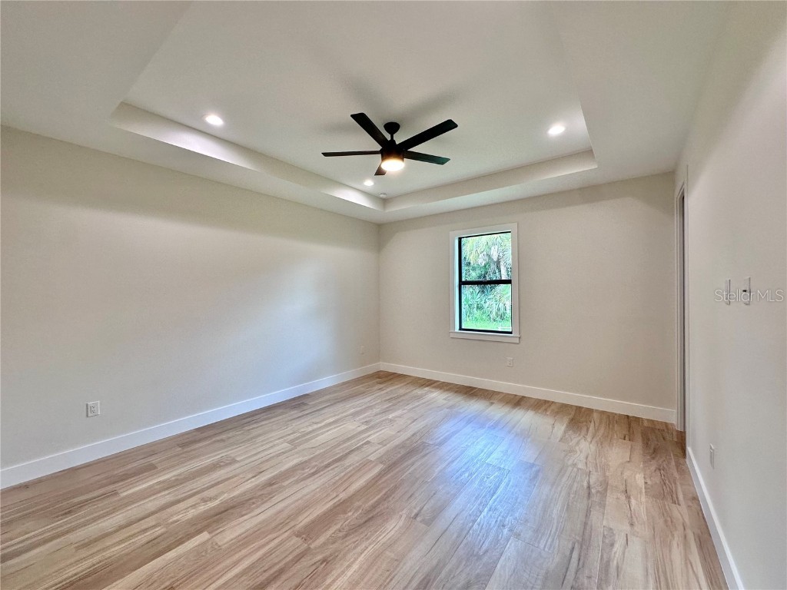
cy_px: 295
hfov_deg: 102.1
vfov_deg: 85.7
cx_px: 394
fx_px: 318
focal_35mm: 14
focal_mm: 2.22
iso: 160
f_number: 2.2
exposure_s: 1/120
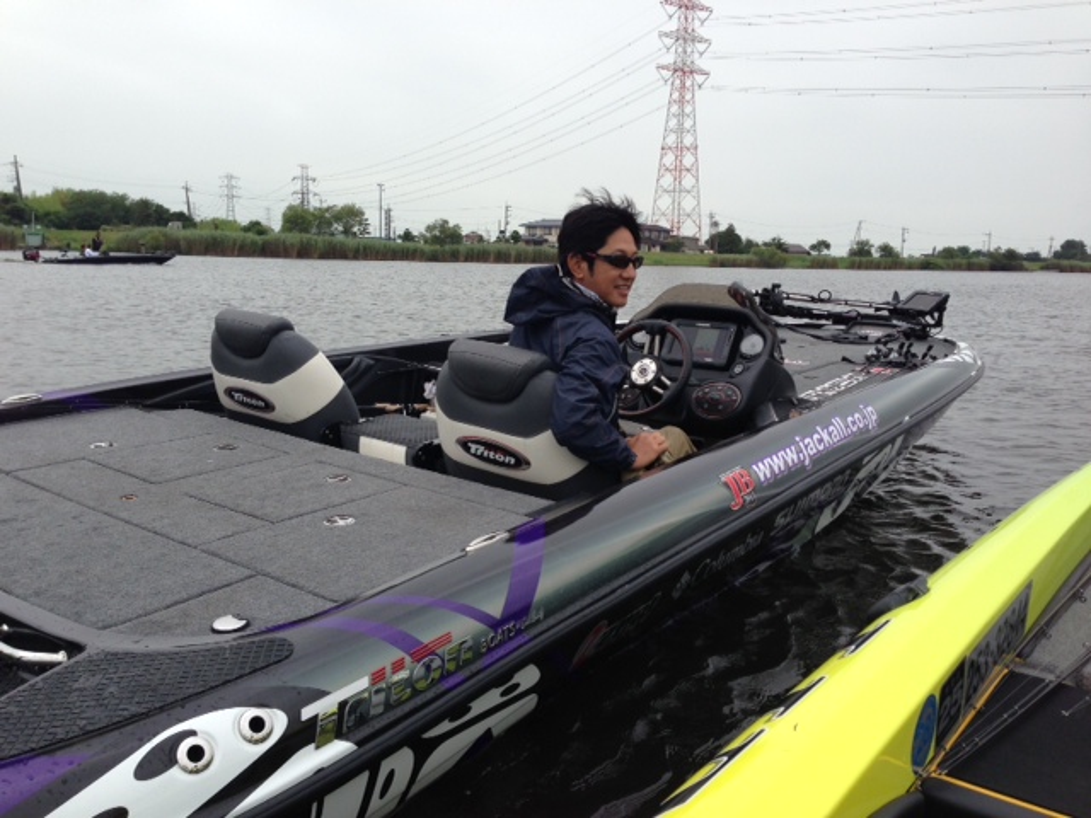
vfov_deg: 42.9
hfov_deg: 55.4
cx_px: 546
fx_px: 1040
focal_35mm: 33
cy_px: 409
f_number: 2.4
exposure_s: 1/1391
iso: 50
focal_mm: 4.13
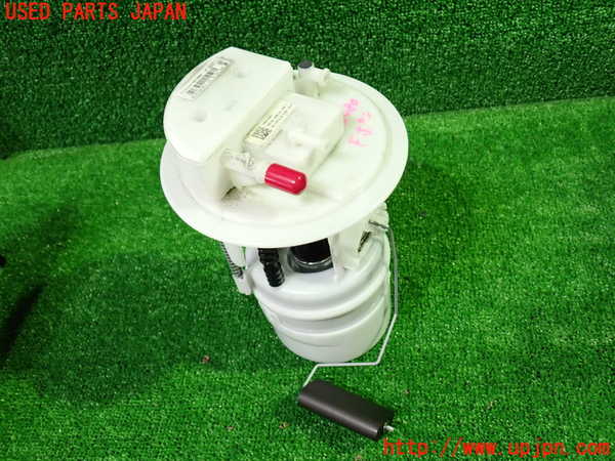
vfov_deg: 46.8
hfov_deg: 60.0
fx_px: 533
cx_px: 308
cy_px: 230
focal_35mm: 30
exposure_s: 1/30
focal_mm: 5.4
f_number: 2.3
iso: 400
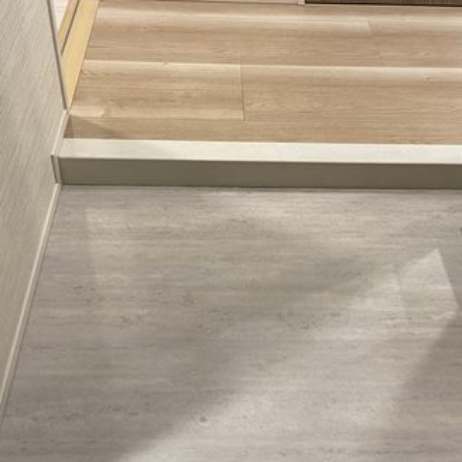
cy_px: 196
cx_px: 253
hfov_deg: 37.5
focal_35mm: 45
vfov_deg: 37.5
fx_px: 679
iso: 100
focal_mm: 4.25
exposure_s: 1/50
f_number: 1.8
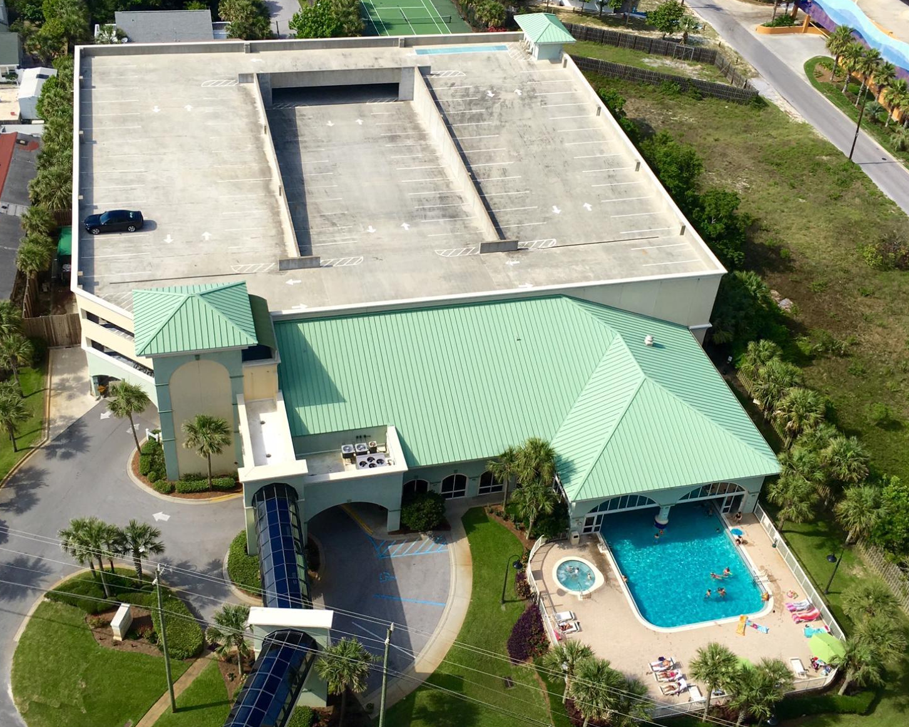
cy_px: 327
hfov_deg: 46.9
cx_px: 451
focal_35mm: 39
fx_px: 1049
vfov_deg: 38.2
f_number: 2.2
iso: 25
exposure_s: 1/1672
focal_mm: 4.15
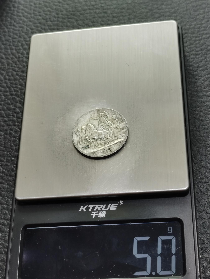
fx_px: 518
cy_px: 140
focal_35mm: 64
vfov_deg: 30.3
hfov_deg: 22.9
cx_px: 105
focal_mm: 5.58
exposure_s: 1/104
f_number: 1.8
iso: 50
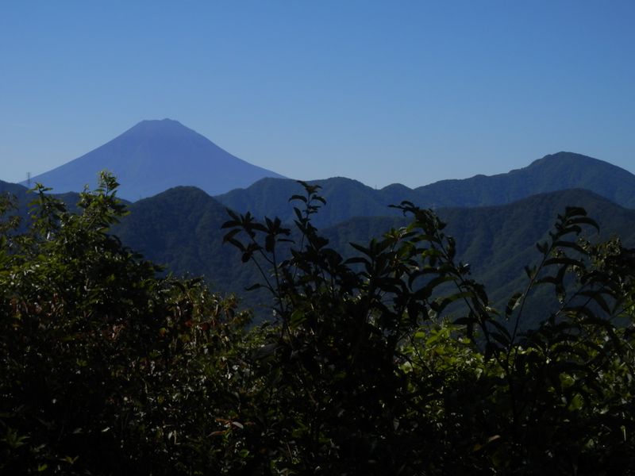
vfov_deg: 22.3
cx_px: 318
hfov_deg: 29.4
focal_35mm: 66
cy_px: 238
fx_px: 1211
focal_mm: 11.9
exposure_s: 1/160
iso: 80
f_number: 12.4
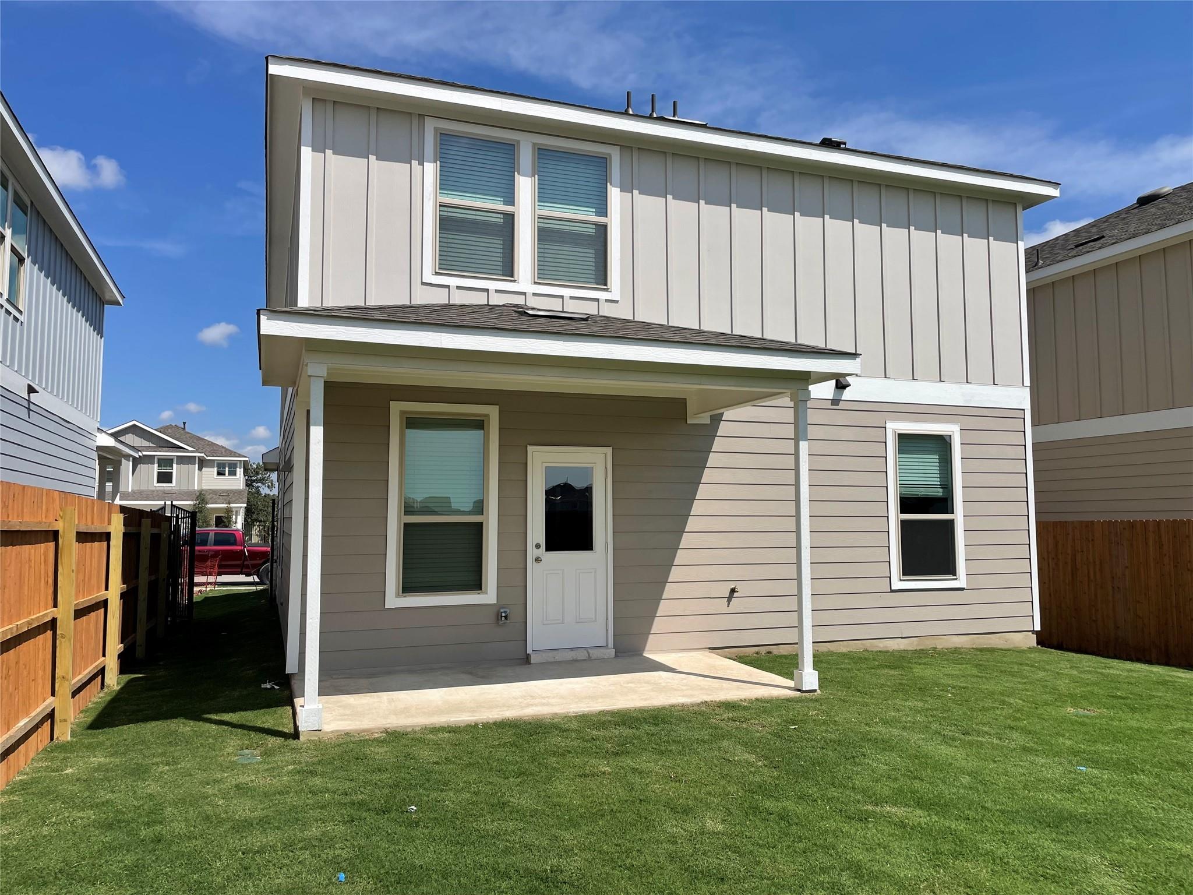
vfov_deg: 53.1
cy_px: 448
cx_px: 596
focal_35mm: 26
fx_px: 896
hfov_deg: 67.3
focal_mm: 4.2
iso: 32
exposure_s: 1/5556
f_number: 1.6
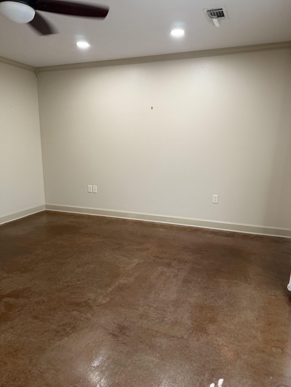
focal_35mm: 25
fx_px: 280
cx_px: 151
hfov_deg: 54.9
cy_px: 196
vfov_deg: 69.4
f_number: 1.78
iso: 125
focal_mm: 6.76
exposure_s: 1/60
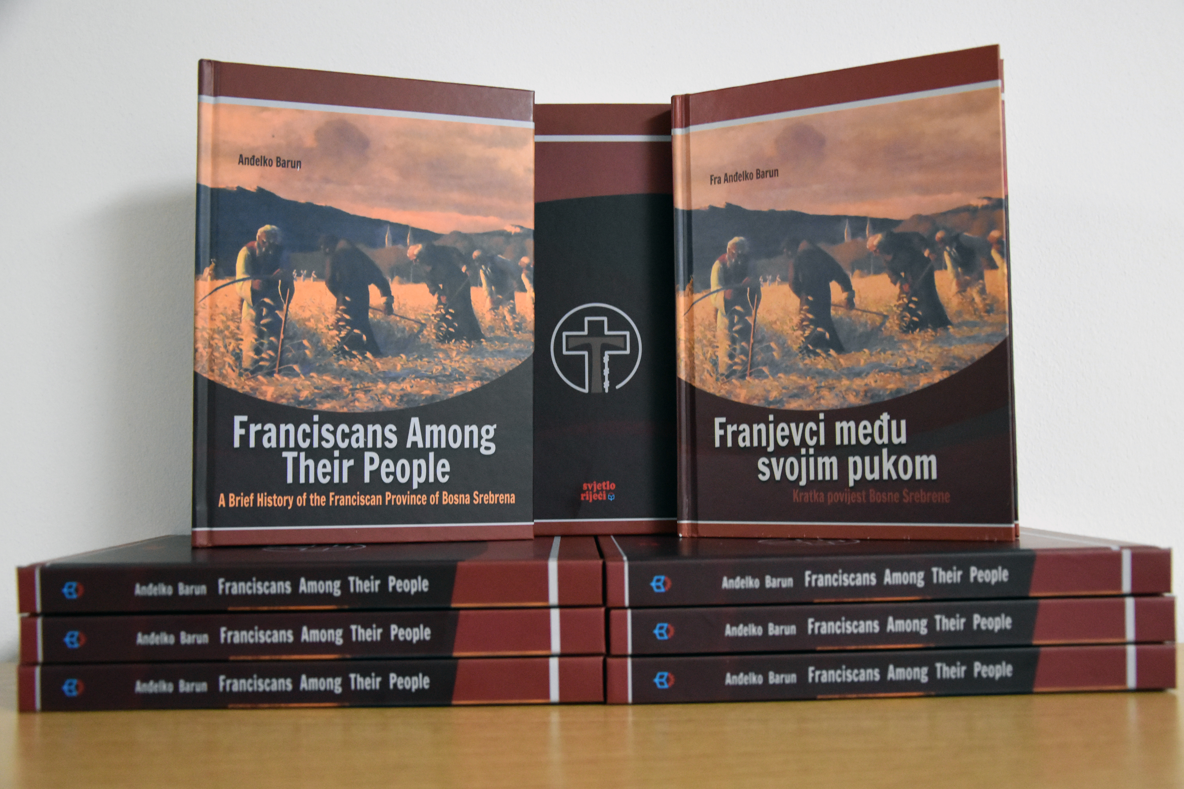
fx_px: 1184
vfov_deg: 36.9
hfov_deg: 53.1
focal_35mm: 36
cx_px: 592
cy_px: 394
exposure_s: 1/40
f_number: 3.8
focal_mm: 24
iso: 3200
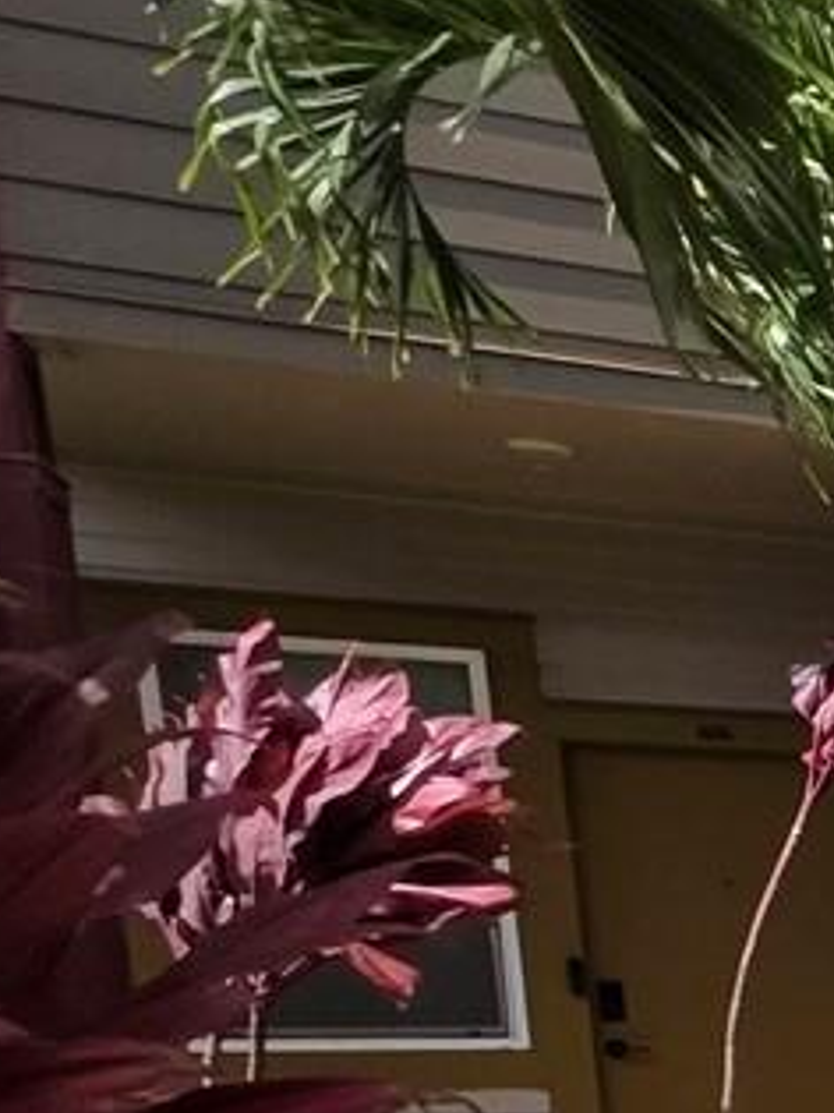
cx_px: 2375
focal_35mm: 66
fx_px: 2122
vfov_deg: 26.2
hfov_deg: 12.2
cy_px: 1343
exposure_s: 1/2134
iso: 40
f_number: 1.9
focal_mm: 2.2
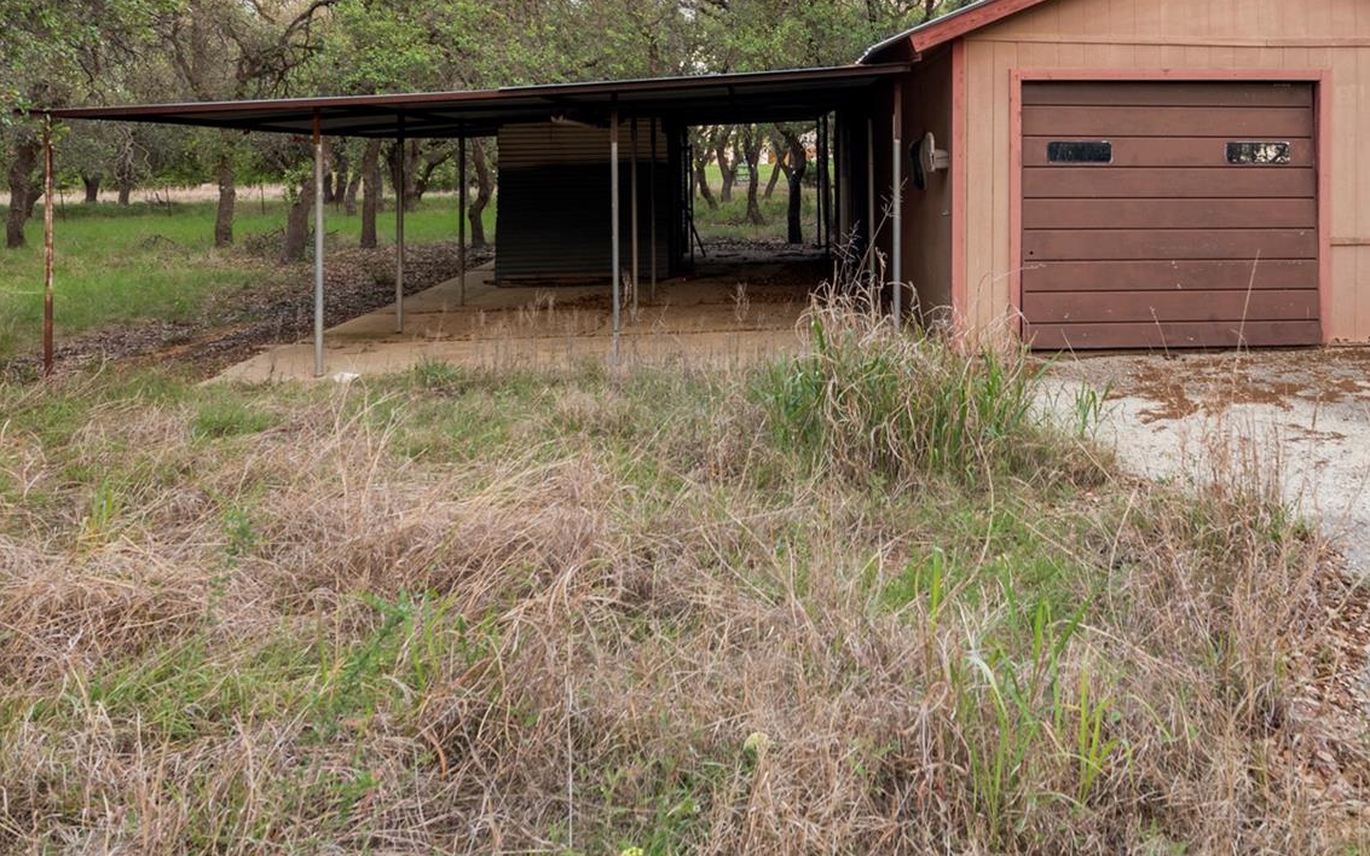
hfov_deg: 54.3
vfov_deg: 35.0
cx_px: 908
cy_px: 155
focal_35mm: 35
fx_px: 1307
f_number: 8
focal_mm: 19
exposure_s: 1/4
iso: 400
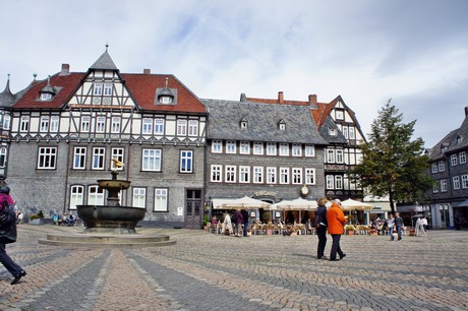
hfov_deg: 67.4
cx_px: 234
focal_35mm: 27
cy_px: 156
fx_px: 351
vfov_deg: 47.9
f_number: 11
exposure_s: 1/200
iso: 200
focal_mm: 18
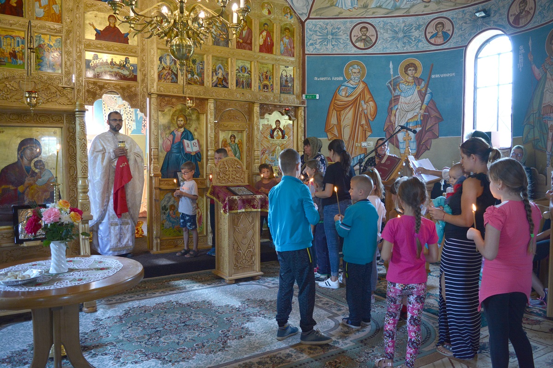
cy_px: 184
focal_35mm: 30
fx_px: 461
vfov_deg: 43.6
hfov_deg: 61.9
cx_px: 276
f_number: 4
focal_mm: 20
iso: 800
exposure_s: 1/60
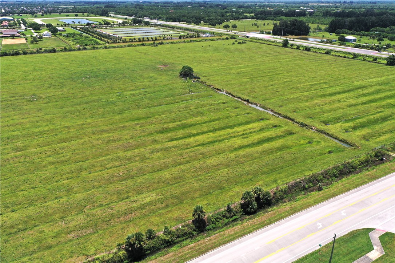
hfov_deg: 65.5
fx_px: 307
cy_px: 132
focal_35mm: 28
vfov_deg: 46.4
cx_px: 198
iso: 100
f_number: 4
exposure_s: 1/1250
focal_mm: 10.26
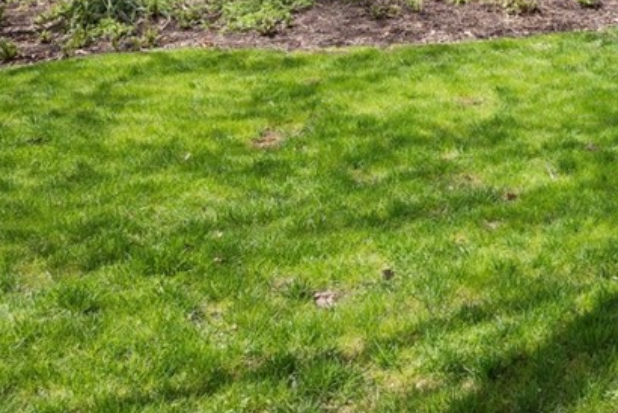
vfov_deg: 26.1
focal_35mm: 46
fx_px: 796
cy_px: -75
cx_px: 737
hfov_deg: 34.3
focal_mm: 17.5
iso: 400
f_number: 8
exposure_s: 1/60
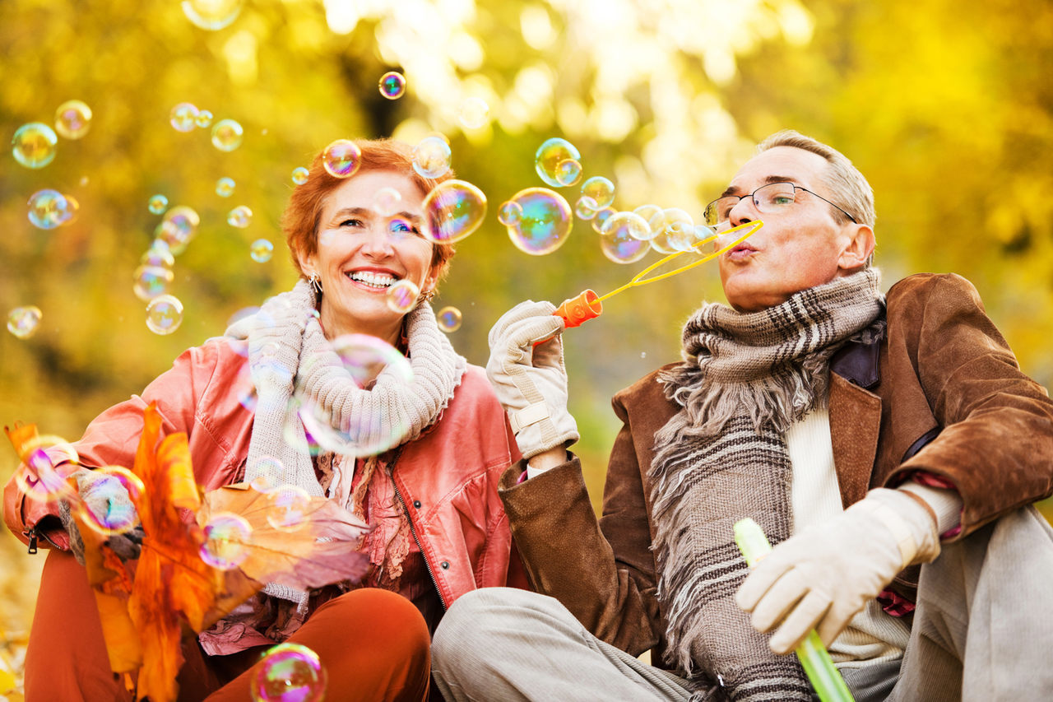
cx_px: 526
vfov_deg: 9.8
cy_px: 351
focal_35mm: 140
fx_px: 4094
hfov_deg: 14.7
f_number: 2.8
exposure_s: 1/250
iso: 400
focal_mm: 140
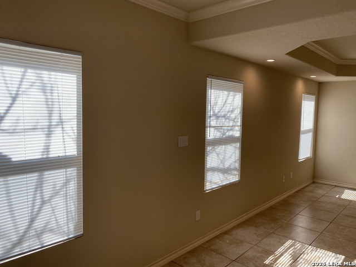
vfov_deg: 53.1
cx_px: 178
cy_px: 134
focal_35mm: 26
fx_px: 267
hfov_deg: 67.3
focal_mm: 4.25
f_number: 1.8
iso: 32
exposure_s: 1/298
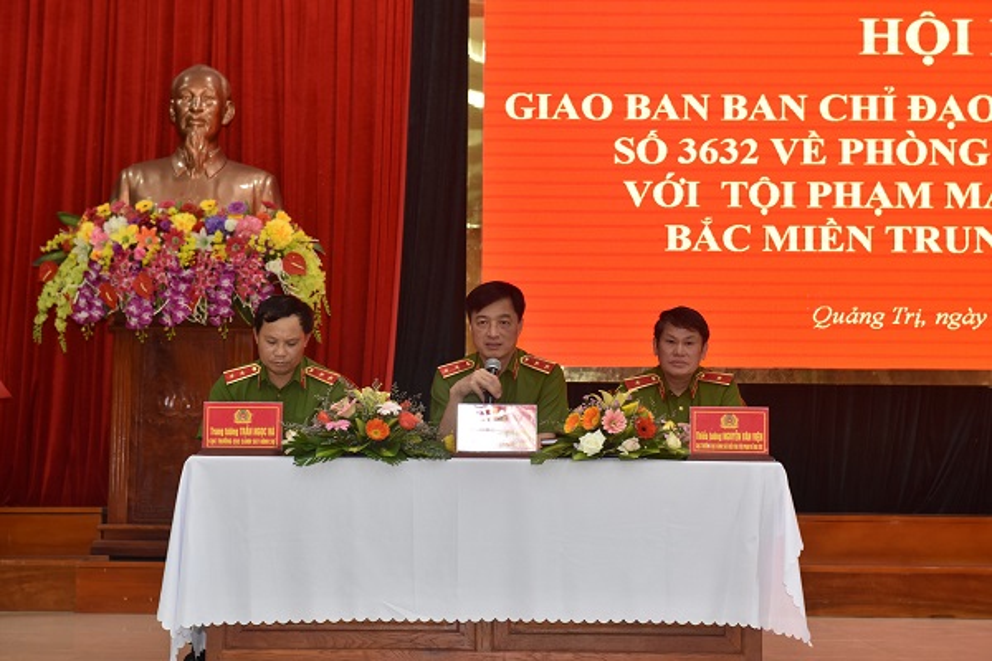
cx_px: 496
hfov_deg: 28.8
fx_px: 1929
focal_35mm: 70
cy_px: 330
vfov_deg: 19.5
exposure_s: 1/60
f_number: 5
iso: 1000
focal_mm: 70
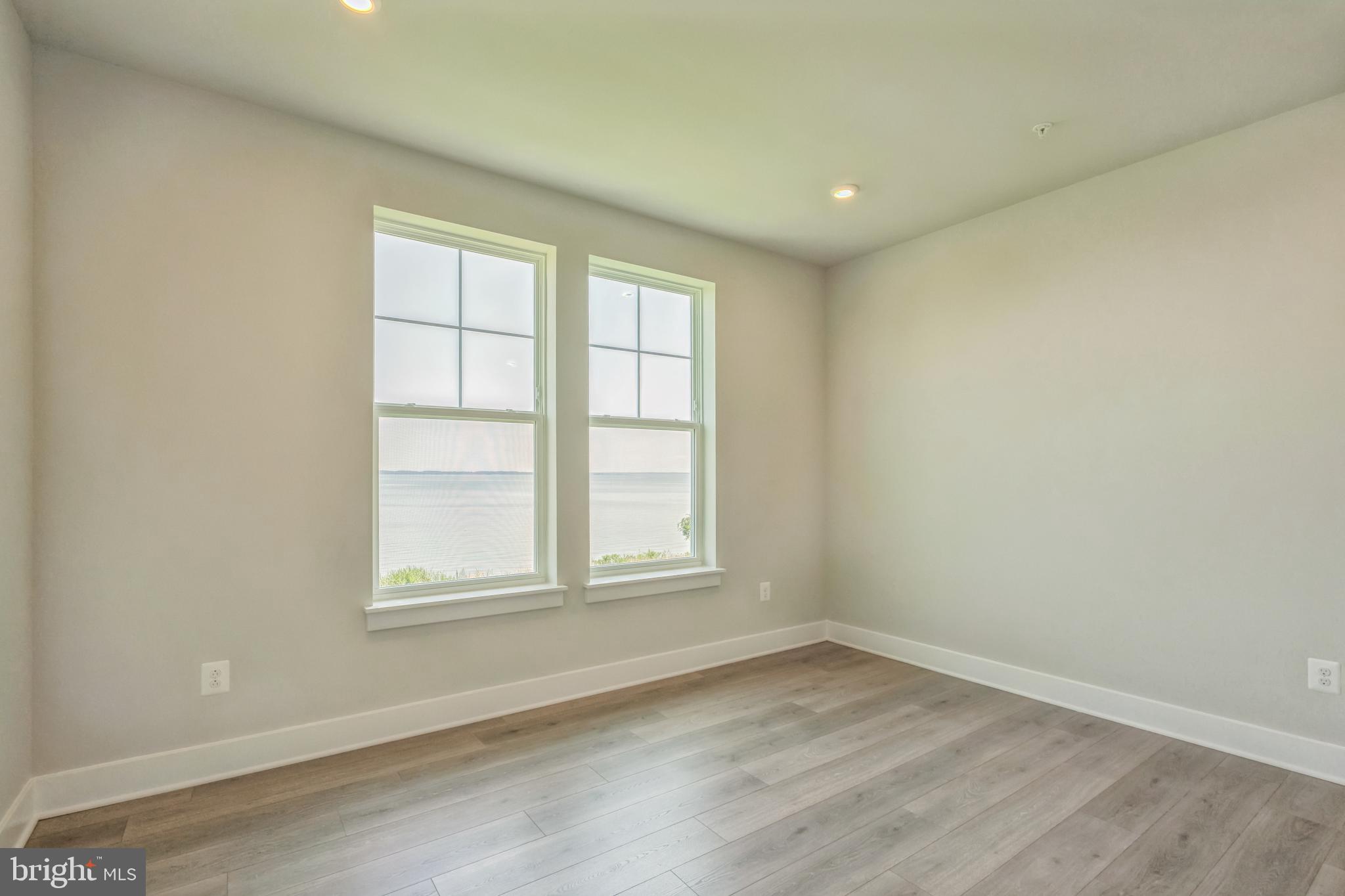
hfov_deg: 96.8
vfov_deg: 73.7
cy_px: 448
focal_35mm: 16
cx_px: 672
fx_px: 598
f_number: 8
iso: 400
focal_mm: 16
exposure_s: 1/200
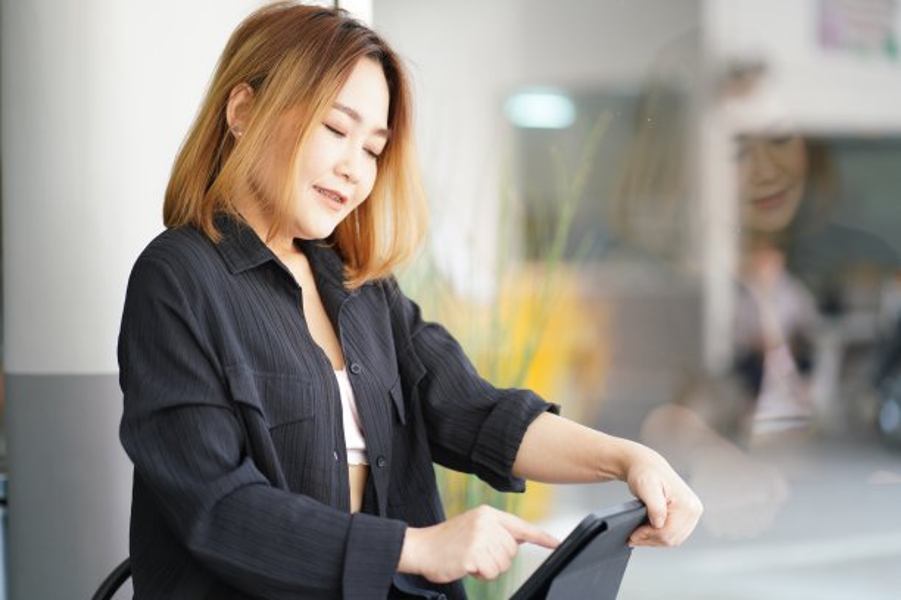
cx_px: 450
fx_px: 2127
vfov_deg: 16.1
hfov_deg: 23.9
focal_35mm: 85
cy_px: 300
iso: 200
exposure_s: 1/250
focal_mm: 85
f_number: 1.8
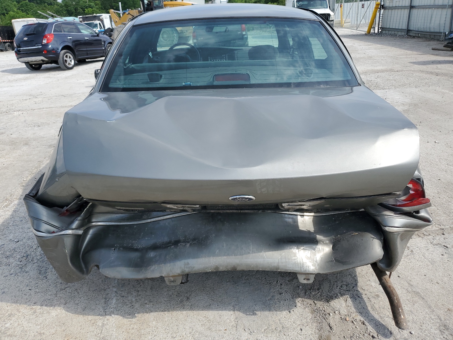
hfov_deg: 67.3
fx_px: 340
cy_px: 170
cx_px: 226
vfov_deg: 53.1
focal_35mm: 26
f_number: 1.5
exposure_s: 1/2500
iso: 50
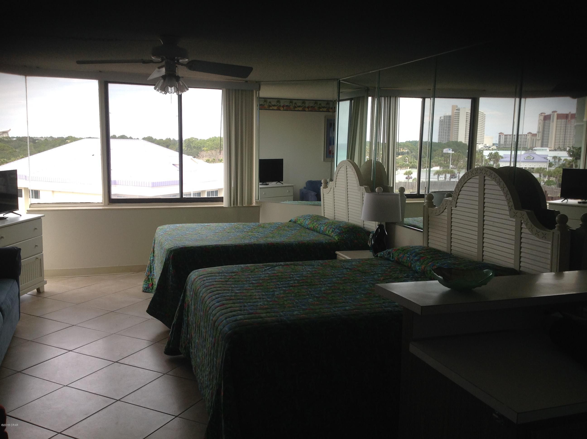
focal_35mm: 35
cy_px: 220
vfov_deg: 40.6
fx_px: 593
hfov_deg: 52.7
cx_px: 294
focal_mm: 4.28
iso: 50
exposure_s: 1/120
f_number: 2.4
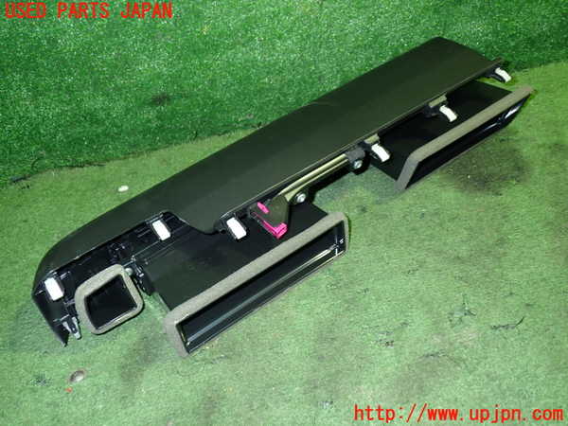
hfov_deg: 56.8
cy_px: 213
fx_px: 525
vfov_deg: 44.2
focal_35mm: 32
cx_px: 284
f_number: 2.4
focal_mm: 5.79
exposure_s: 1/30
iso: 200
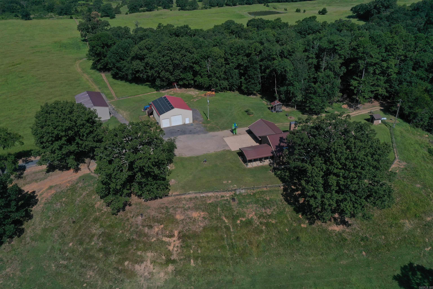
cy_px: 144
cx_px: 216
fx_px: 337
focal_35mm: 28
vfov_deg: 46.4
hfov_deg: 65.5
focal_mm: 10.26
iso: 100
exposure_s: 1/800
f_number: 7.1
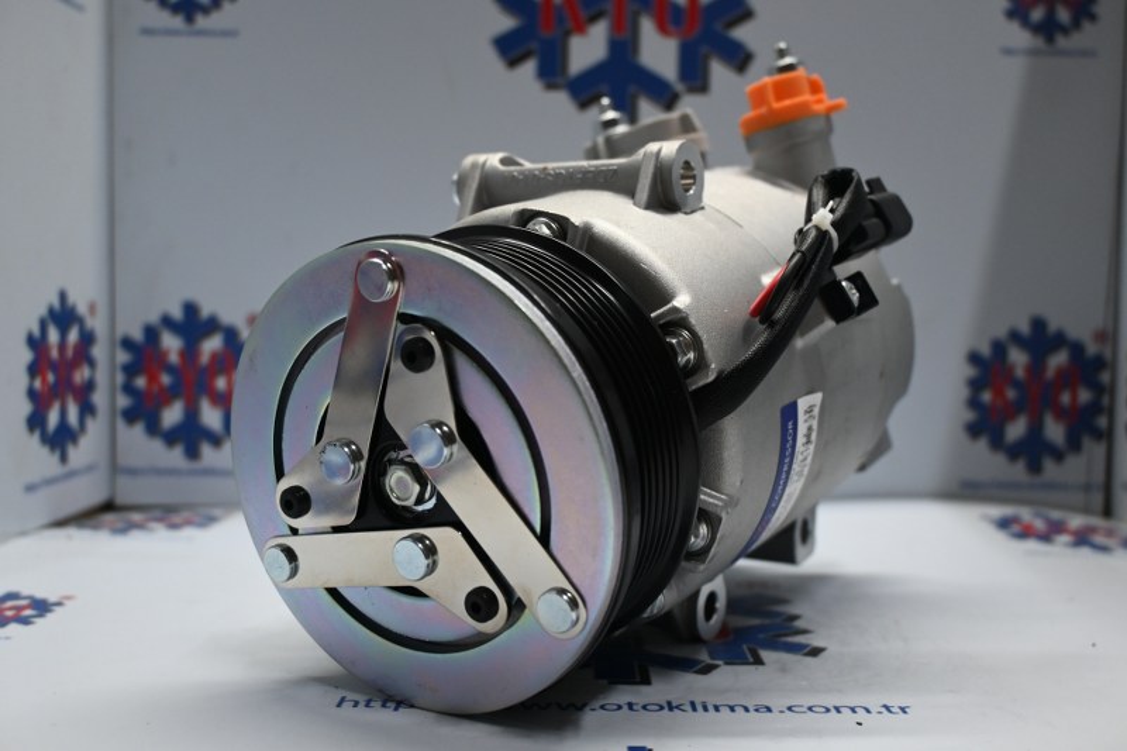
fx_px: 1174
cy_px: 376
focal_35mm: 38
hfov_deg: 51.3
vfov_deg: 35.5
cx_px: 564
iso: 900
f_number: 4.2
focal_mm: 25
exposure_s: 1/125
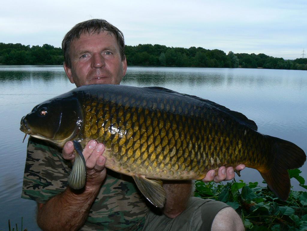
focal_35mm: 36
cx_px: 154
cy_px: 116
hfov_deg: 51.4
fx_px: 319
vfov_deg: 39.7
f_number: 8
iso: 100
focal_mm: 6
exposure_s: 1/60
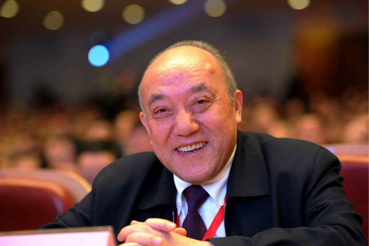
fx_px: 1250
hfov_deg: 16.8
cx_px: 184
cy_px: 123
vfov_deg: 11.2
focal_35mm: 122
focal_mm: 122
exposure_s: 1/100
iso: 2000
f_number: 2.8
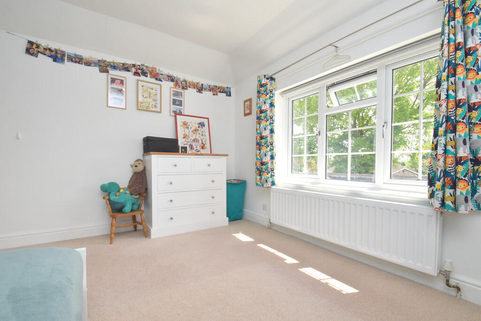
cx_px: 240
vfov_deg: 77.3
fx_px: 200
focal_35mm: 15
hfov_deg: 100.4
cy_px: 160
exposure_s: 1/160
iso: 400
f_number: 9
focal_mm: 10
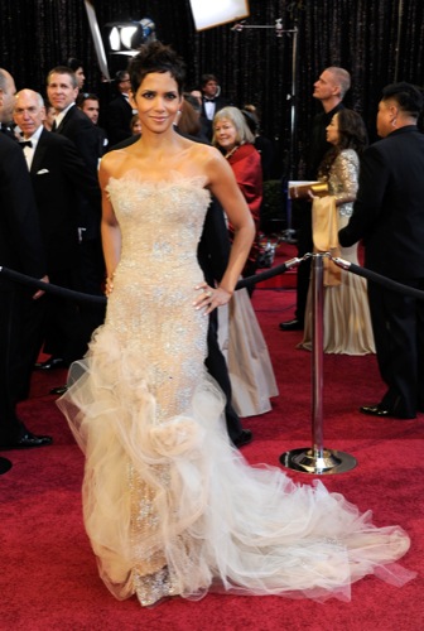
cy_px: 316
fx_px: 791
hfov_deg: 30.0
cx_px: 212
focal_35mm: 45
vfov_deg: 43.5
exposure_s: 1/160
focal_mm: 45
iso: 800
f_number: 6.3
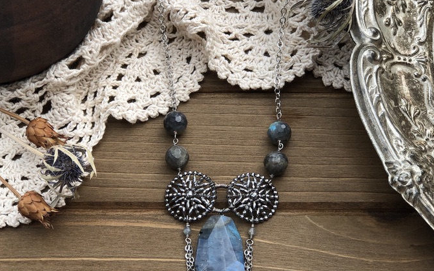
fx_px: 1088
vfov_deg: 14.2
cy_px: 156
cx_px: 215
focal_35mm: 92
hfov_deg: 22.6
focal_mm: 6.6
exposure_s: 1/196
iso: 20
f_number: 2.8
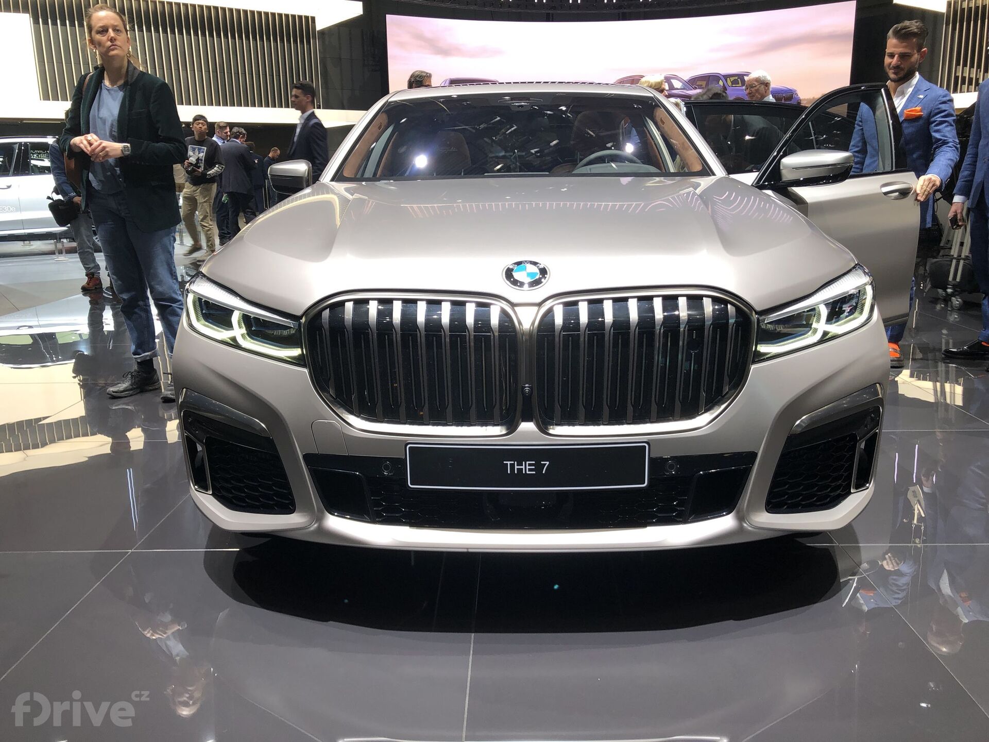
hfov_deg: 63.4
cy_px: 371
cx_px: 494
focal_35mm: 28
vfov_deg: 49.7
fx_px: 800
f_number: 1.8
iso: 25
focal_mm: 3.99
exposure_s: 1/70
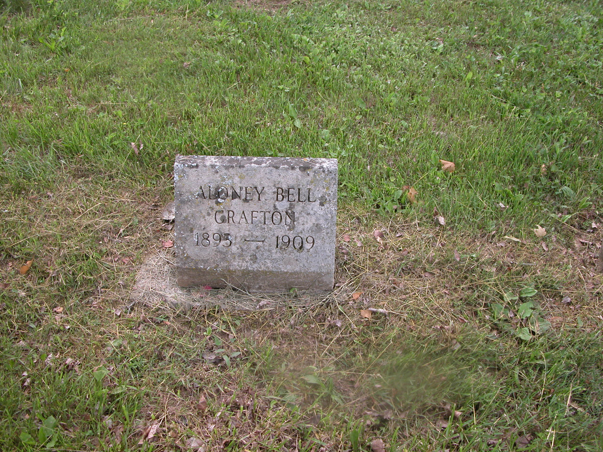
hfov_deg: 52.6
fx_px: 610
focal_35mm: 35
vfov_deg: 40.7
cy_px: 226
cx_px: 302
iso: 100
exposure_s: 1/88.6
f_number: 3.5
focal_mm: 8.9
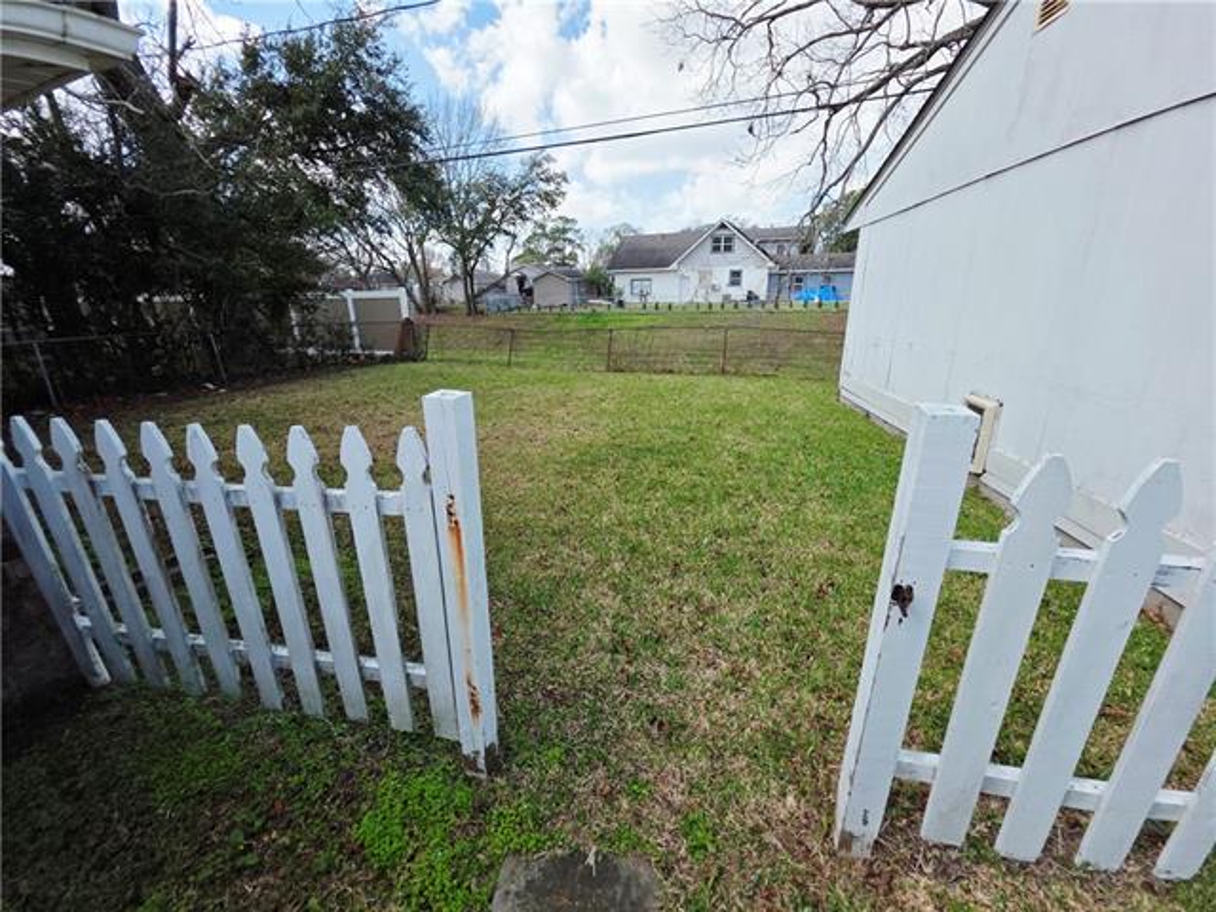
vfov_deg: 89.9
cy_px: 456
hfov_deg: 106.2
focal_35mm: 13
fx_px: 457
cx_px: 608
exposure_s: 1/1667
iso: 40
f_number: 1.9
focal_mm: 2.2
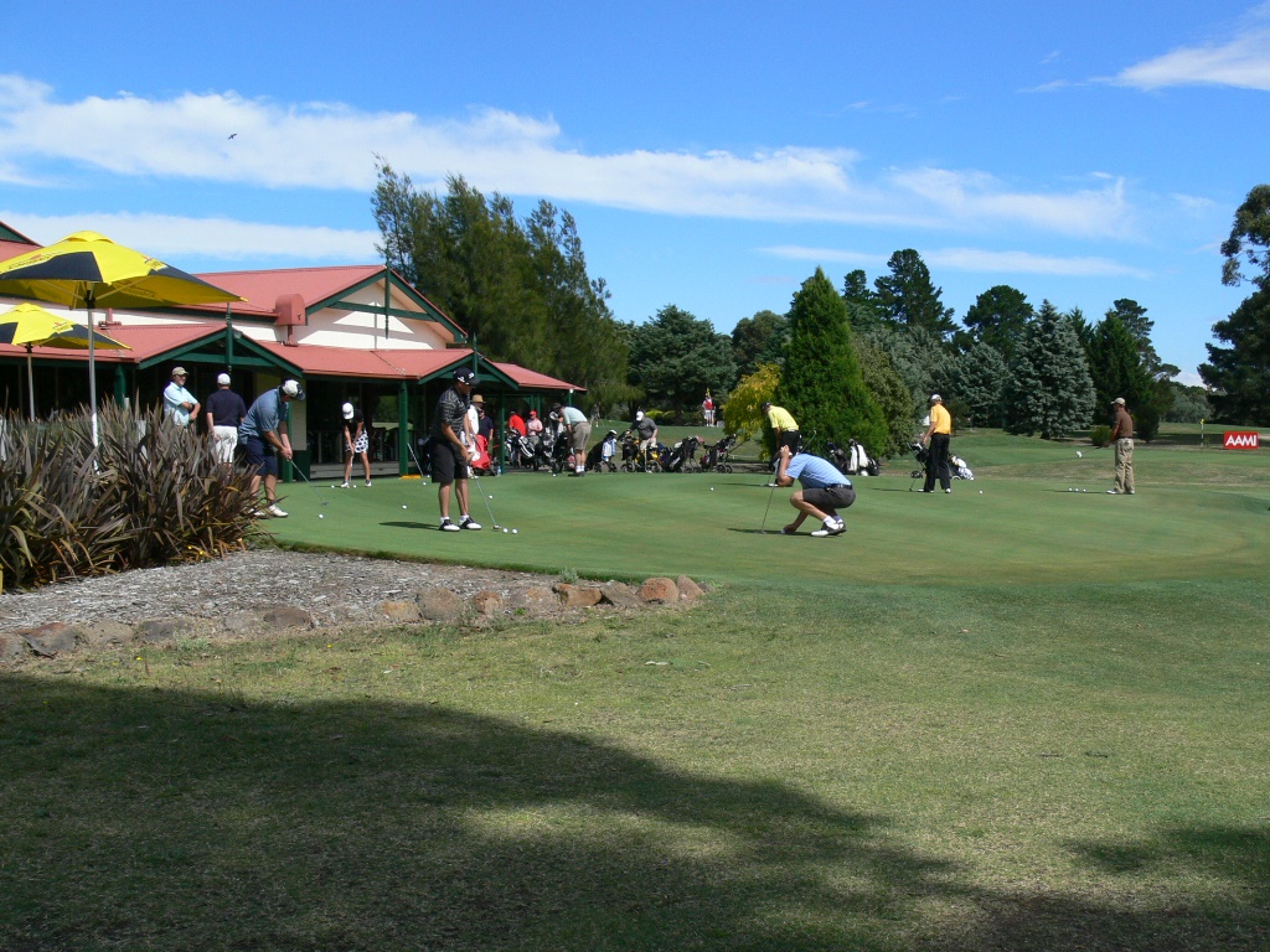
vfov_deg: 40.7
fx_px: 1284
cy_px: 476
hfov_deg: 52.6
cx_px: 635
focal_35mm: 35
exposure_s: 1/800
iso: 100
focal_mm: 7.4
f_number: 4.5
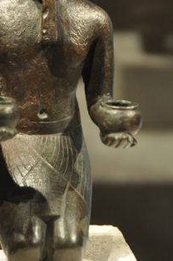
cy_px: 46
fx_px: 1875
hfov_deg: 5.3
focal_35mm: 259
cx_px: 12
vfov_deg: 8.0
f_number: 5
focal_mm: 82
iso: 1000
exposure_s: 1/60
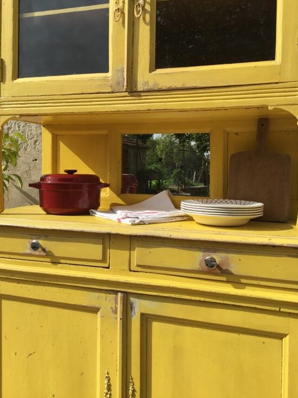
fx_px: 390
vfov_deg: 53.9
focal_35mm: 34
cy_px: 181
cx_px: 154
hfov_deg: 41.8
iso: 25
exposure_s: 1/1538
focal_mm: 3.3
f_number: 2.4
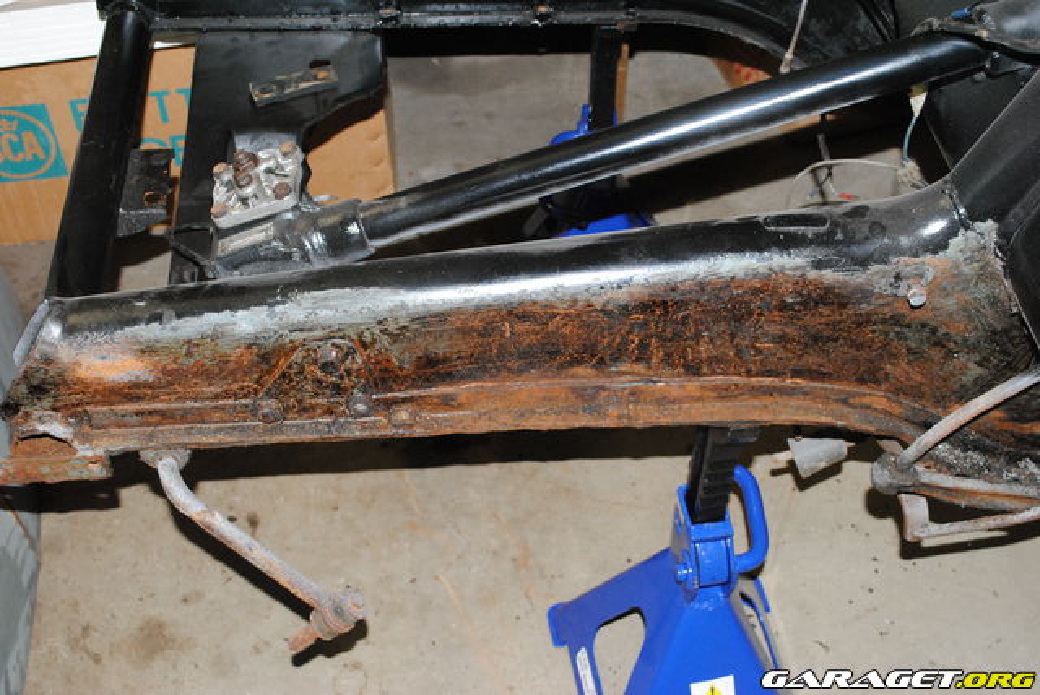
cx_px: 520
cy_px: 348
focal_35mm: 48
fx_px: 1388
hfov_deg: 41.1
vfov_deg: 28.1
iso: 800
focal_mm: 32
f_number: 5.6
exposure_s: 1/40
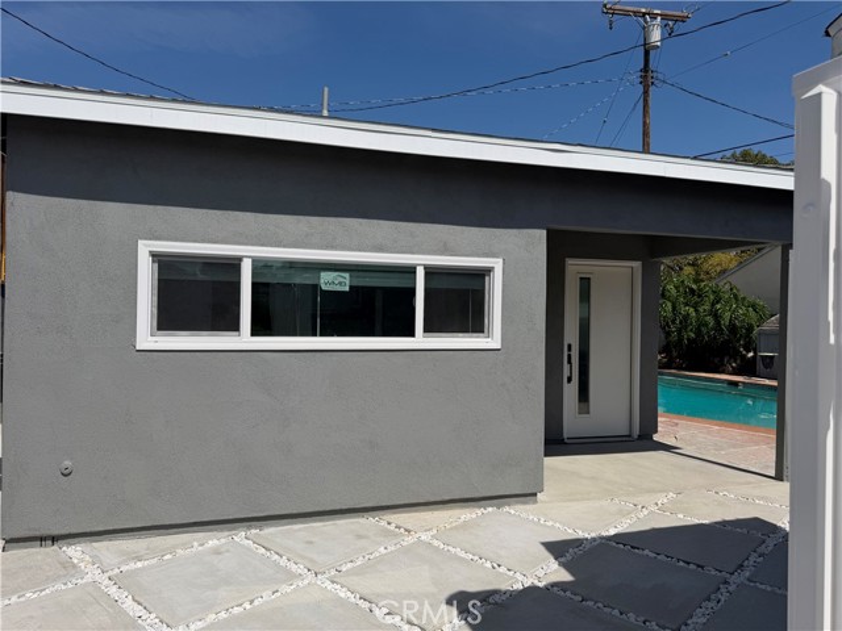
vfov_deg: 56.8
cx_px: 421
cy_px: 316
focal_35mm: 24
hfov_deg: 71.6
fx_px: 584
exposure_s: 1/11905
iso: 80
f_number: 1.78
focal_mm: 6.76
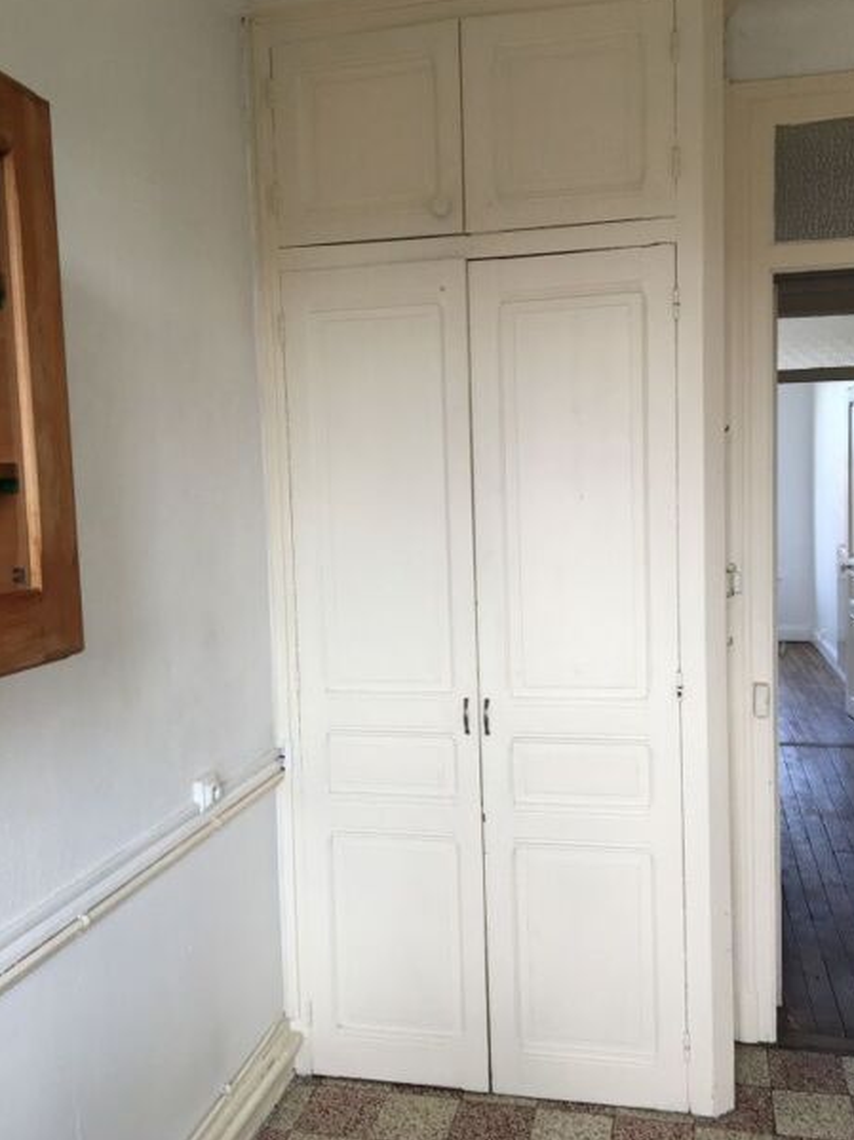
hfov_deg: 45.4
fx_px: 1020
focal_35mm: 31
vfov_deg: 58.4
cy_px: 565
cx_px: 453
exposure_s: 1/50
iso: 32
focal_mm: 4.15
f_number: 2.2
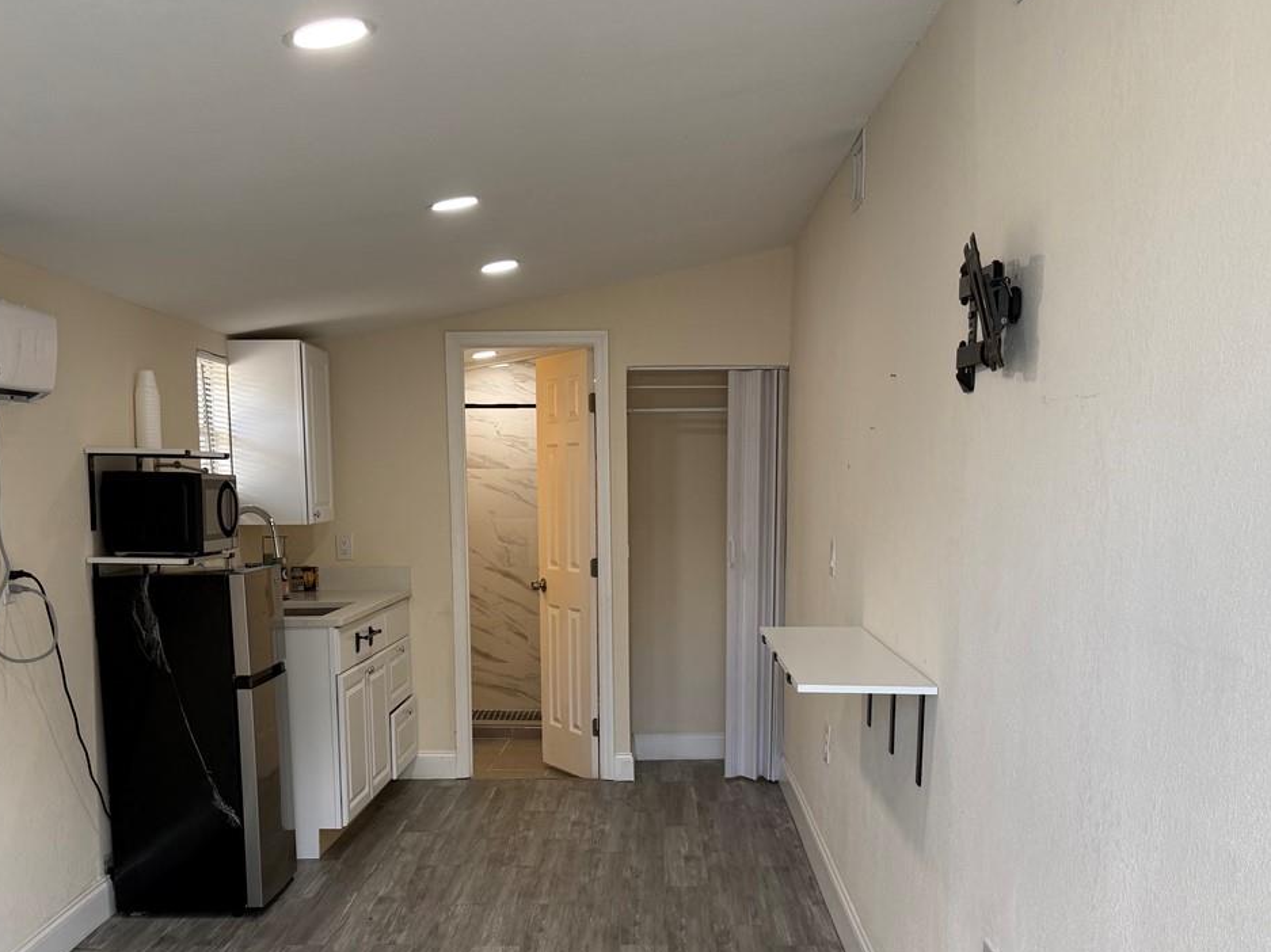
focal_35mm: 41
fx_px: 1505
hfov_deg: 45.7
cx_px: 568
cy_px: 688
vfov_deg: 34.5
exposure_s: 1/121
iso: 64
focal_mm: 6.76
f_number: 1.78
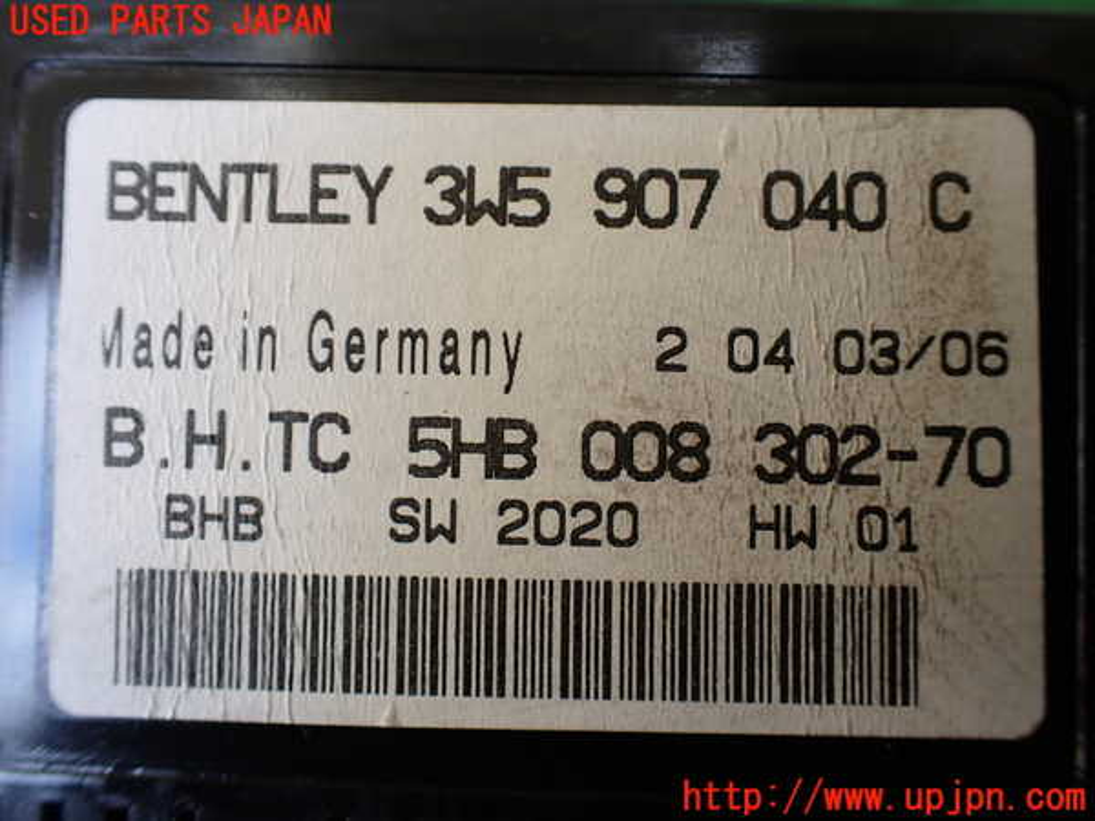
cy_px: 410
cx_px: 548
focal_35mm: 30
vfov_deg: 46.8
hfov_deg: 60.0
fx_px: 949
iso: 100
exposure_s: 1/125
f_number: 2.3
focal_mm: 5.4
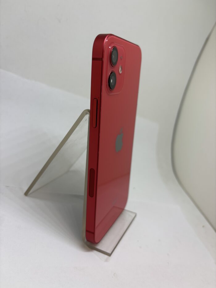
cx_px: 108
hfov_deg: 53.1
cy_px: 144
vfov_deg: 67.3
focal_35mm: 26
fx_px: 216
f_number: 1.6
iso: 32
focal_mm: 5.96
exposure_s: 1/127
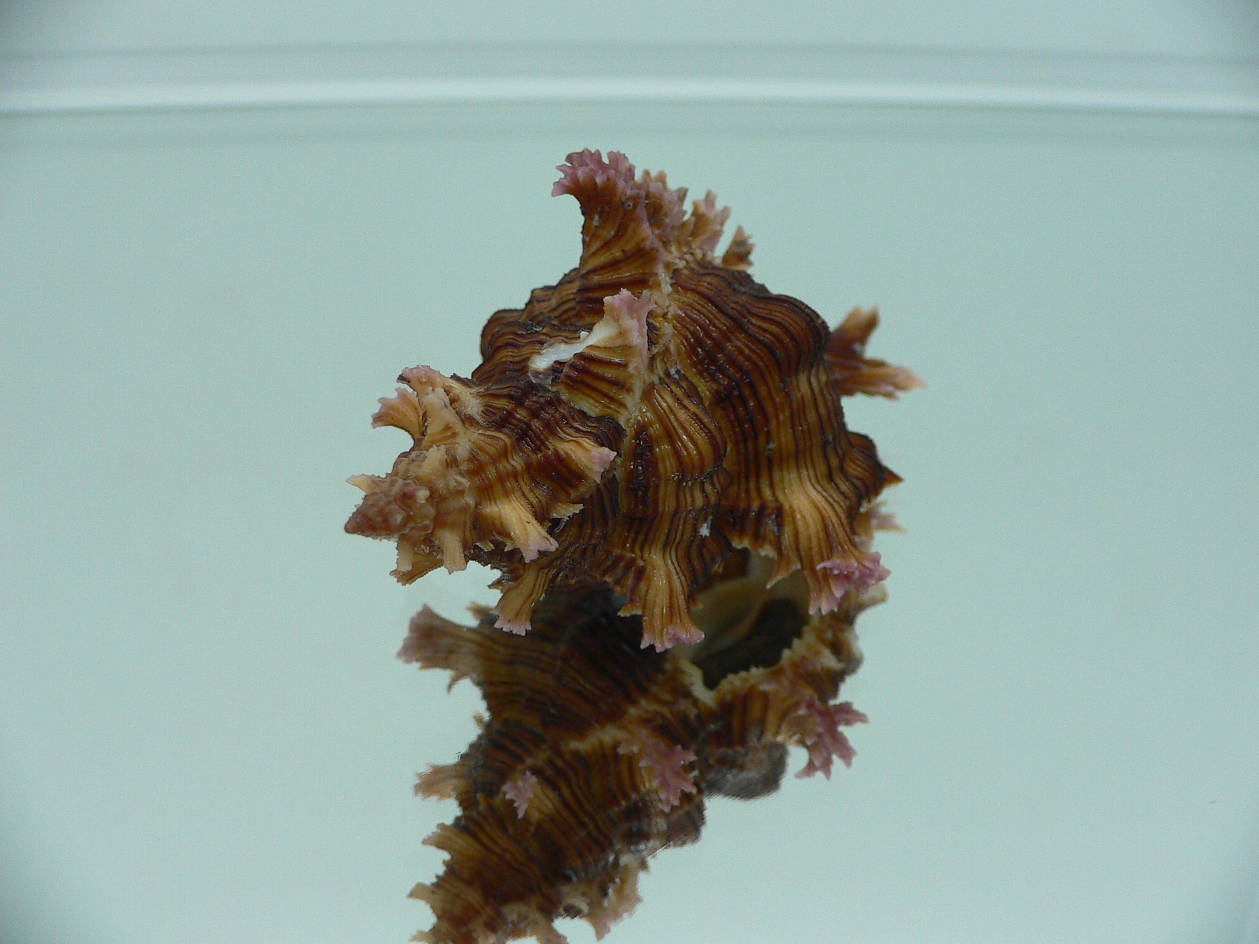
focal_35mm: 35
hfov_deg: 52.6
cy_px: 472
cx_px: 630
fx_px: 1273
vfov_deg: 40.7
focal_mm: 4.6
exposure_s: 1/60
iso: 100
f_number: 2.8
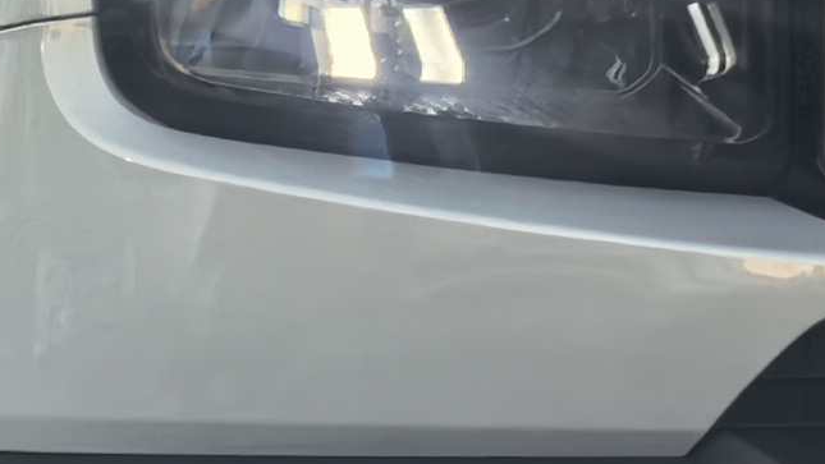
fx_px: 7570
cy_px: 134
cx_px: -61
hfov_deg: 6.2
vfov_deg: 3.5
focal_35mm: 346
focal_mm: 5.75
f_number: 2
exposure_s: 1/741
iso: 50
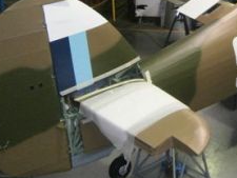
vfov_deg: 23.9
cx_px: 206
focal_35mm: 60
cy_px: 22
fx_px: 411
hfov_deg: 30.9
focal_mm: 4.7
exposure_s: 1/30
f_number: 2.8
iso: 320
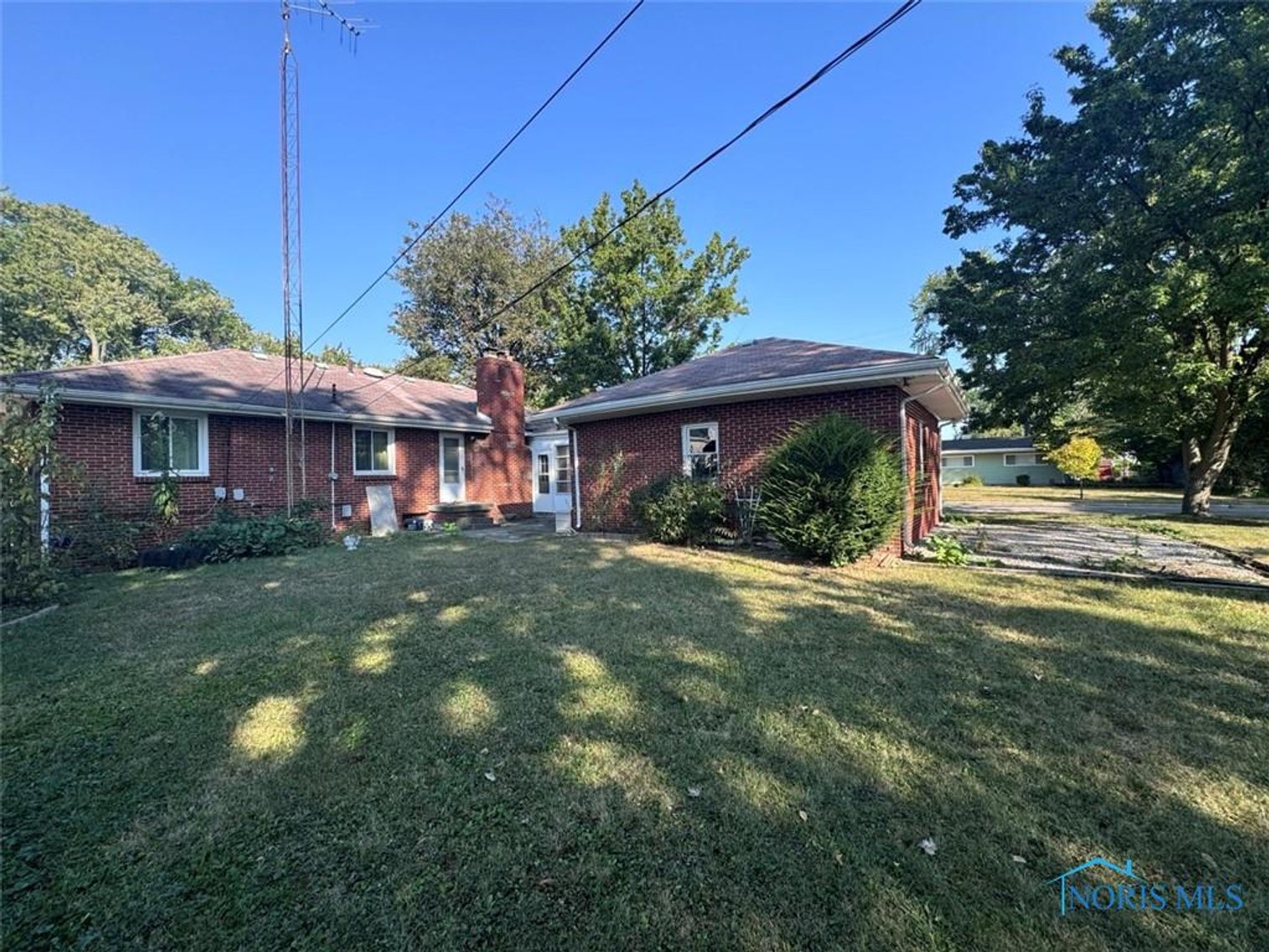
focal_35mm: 14
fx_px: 513
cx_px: 634
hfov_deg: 102.1
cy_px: 476
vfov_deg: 85.7
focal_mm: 2.22
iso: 40
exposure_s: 1/403
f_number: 2.2
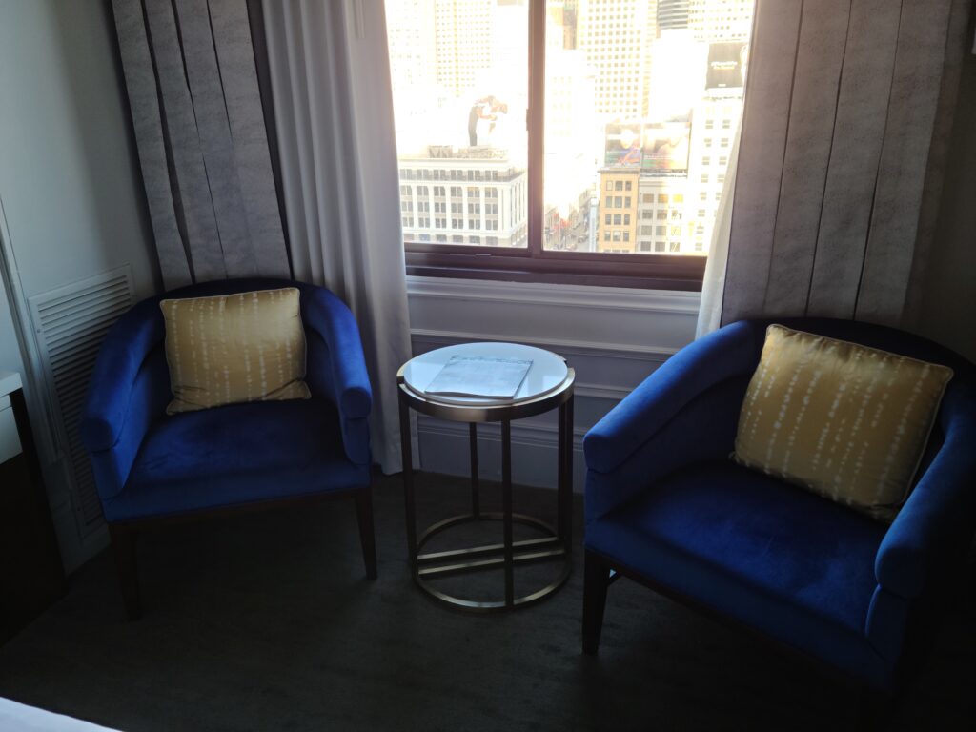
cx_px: 488
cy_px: 366
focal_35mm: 28
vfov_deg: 49.7
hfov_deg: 63.4
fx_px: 789
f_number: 2
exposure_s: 1/60
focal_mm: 5.9
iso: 50
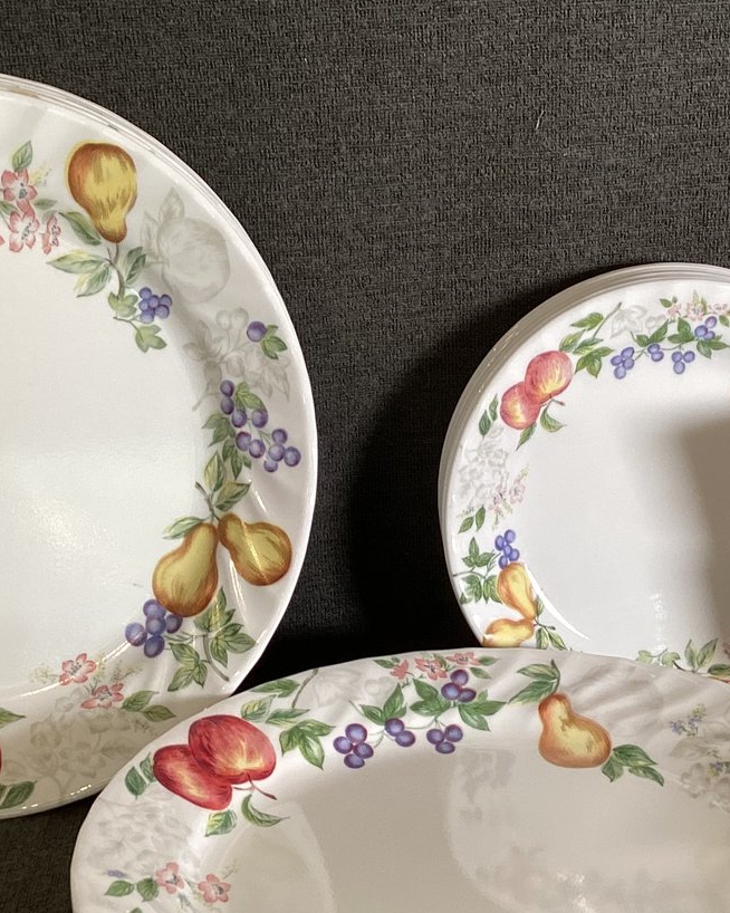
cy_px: 534
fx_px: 1513
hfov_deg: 27.1
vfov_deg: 33.5
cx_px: 391
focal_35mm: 56
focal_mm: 3.3
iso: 64
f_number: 2.4
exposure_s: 1/50
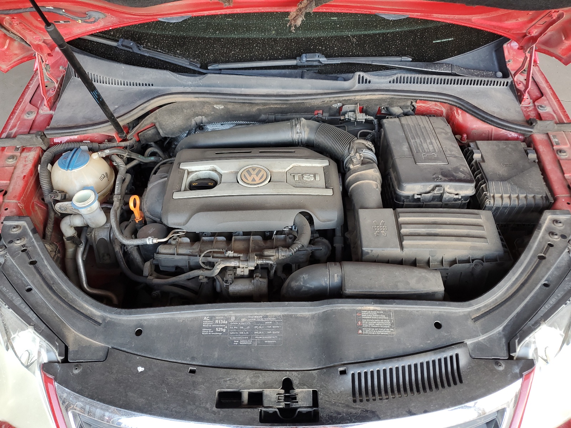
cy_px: 214
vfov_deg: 53.1
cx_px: 286
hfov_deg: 67.3
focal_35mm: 26
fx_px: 429
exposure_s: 1/60.2
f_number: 1.5
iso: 57
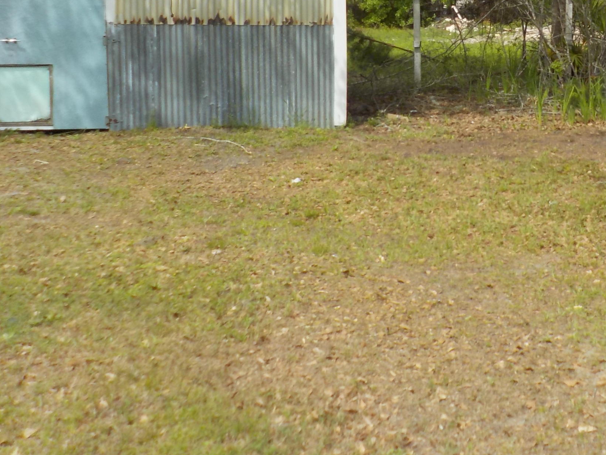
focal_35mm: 55
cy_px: 59
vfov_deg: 25.8
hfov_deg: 33.8
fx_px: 963
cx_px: 496
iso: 125
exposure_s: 1/800
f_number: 3.3
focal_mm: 4.1
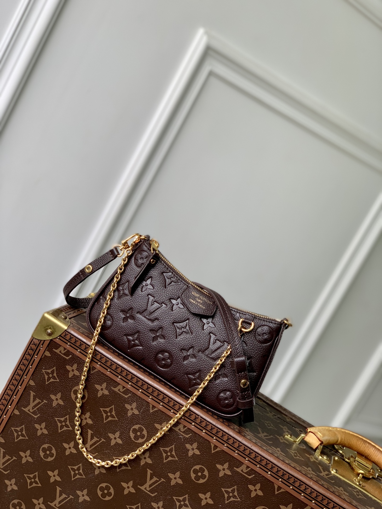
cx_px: 191
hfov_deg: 28.0
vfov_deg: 36.8
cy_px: 254
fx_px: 765
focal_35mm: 52
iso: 20
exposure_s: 1/122
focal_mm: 6
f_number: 2.4
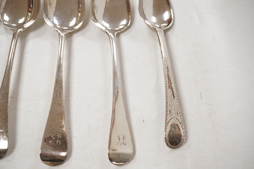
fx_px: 317
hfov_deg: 43.6
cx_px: 127
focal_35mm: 45
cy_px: 84
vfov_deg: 29.9
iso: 1250
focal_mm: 30
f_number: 8
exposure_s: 1/125
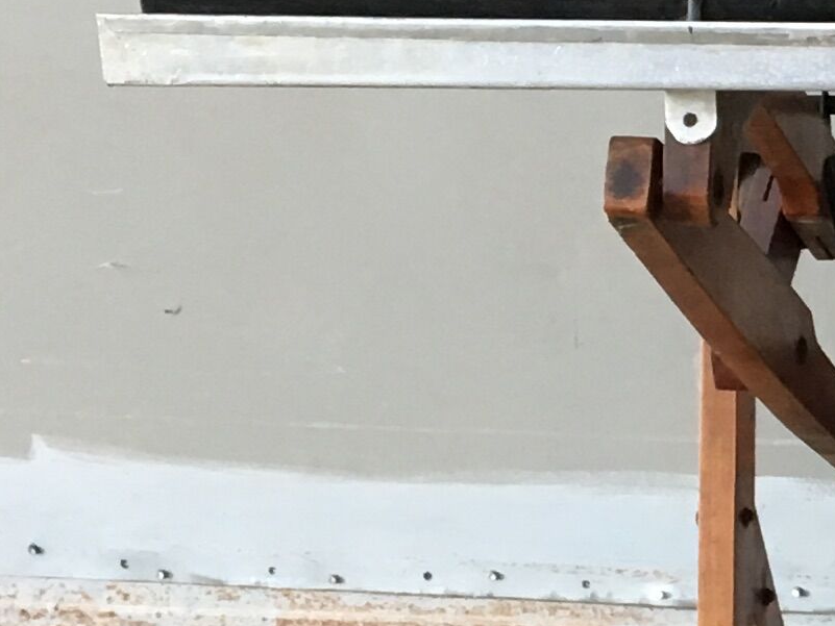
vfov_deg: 10.1
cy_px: 496
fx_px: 3522
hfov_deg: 12.8
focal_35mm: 146
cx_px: 1249
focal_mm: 4.15
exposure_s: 1/33
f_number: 2.2
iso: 125
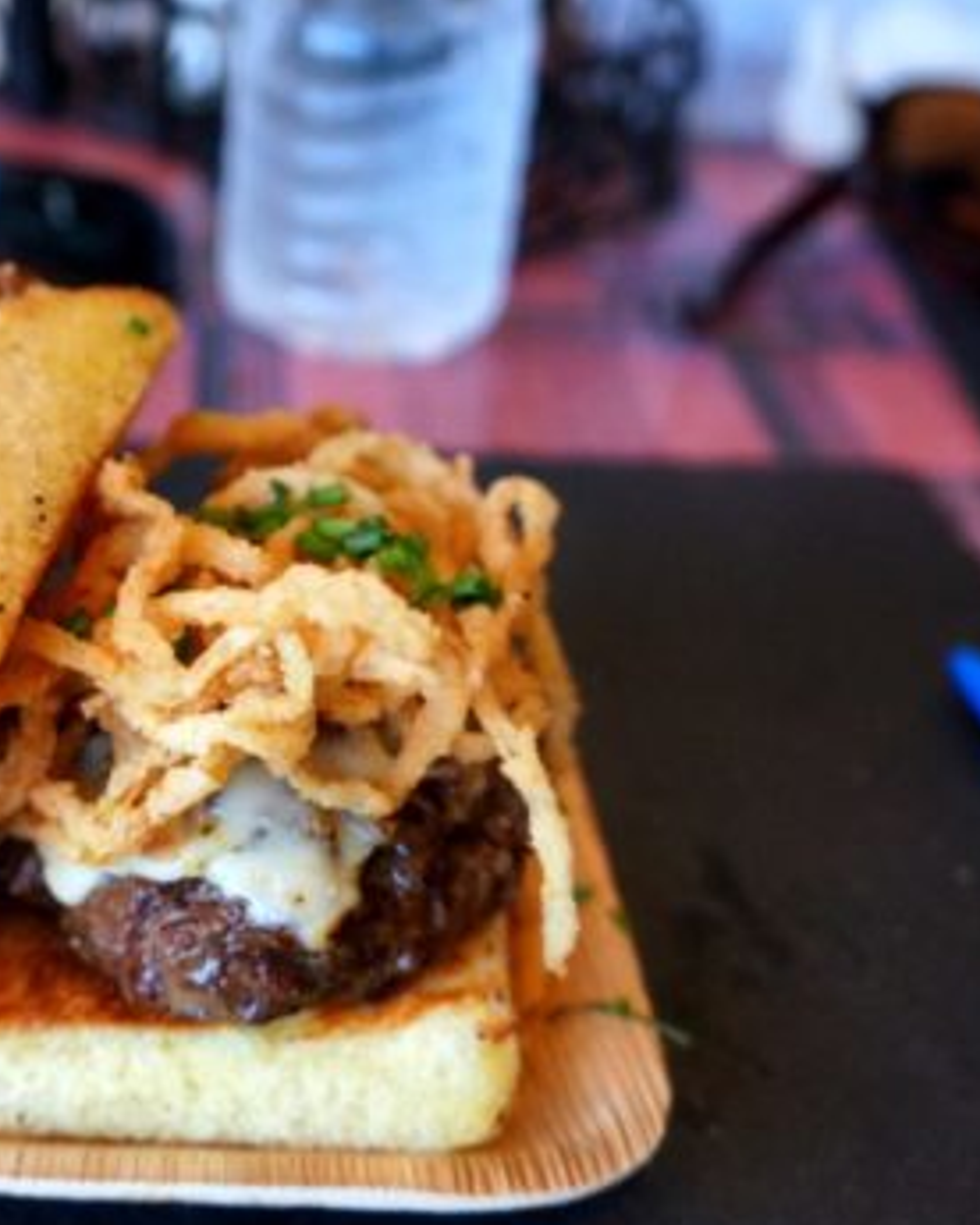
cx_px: 146
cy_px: 618
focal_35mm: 50
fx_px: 1803
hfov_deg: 29.5
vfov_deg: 37.5
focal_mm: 23
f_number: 4
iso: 1000
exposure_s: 1/160
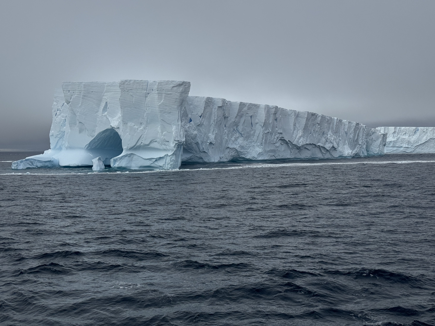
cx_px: 218
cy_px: 163
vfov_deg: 30.3
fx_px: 603
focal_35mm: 48
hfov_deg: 39.7
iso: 80
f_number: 1.78
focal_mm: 6.76
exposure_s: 1/7937
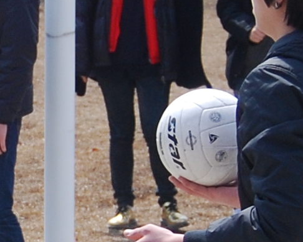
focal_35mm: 337
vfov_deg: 4.6
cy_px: 216
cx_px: -90
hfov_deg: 5.7
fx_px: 3023
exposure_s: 1/1000
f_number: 4.2
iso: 200
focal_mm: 30
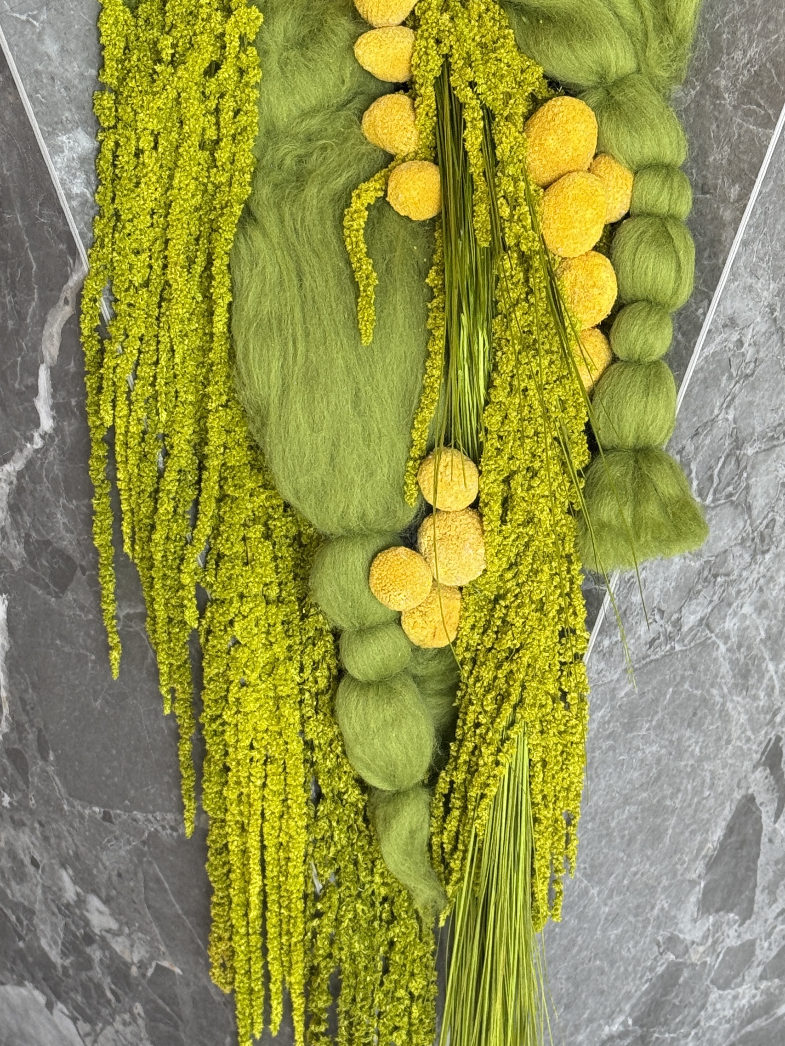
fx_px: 2570
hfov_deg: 17.4
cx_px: 414
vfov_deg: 23.0
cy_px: 601
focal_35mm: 85
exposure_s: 1/50
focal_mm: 6.76
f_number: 1.78
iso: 50
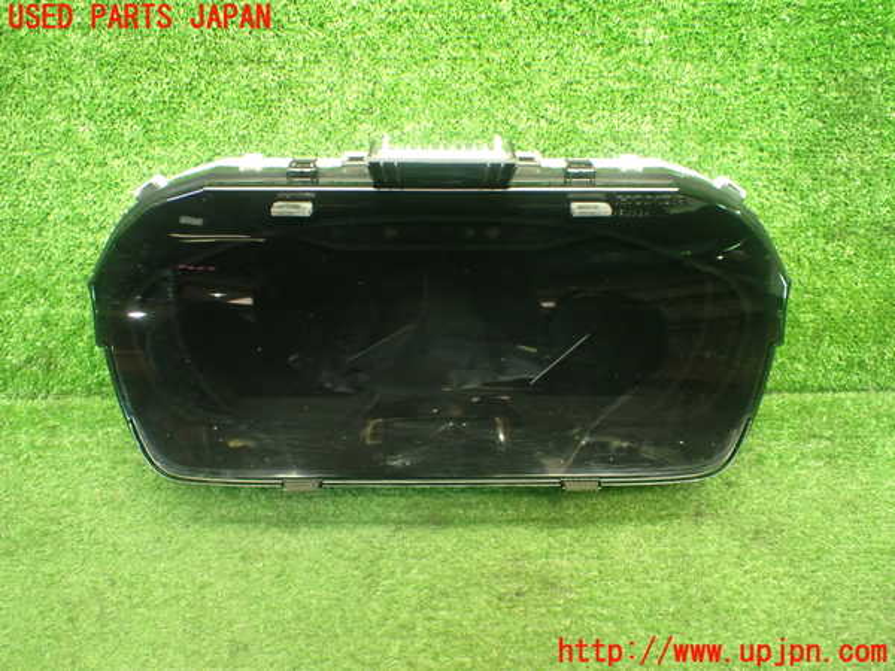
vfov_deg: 46.8
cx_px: 448
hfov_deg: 60.0
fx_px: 776
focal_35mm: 30
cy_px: 336
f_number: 2.3
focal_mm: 5.4
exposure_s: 1/50
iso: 800
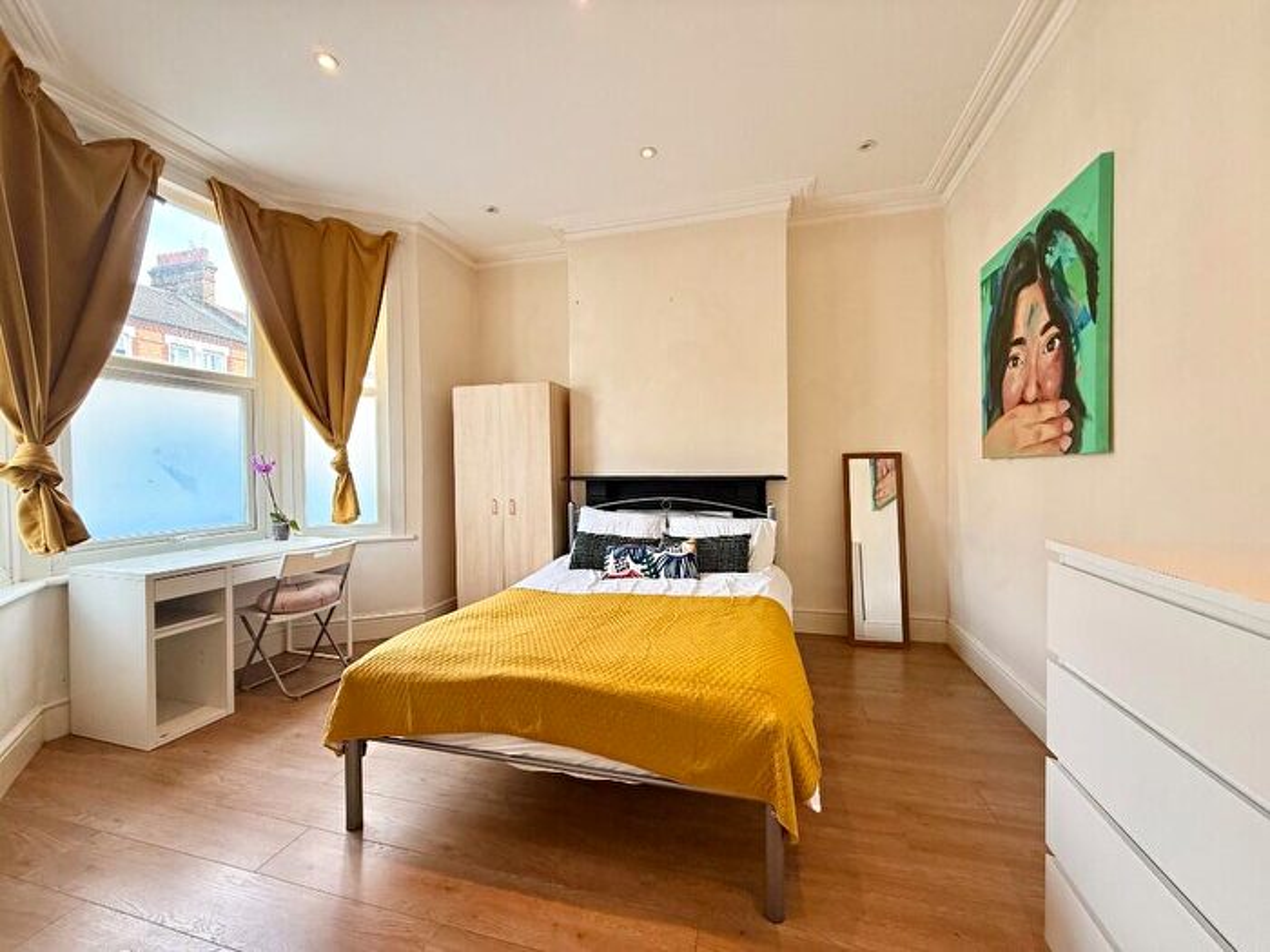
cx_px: 635
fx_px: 514
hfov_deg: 102.1
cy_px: 476
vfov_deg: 85.7
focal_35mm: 14
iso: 125
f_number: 2.2
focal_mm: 2.22
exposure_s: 1/99
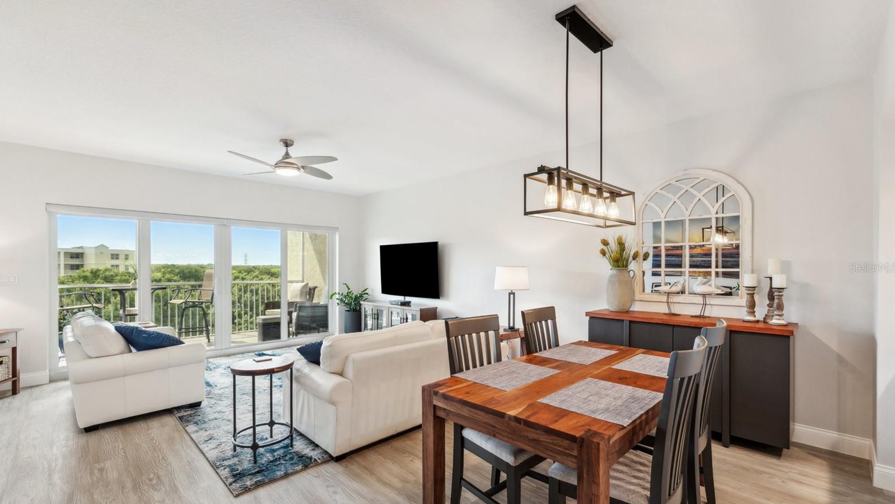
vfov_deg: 65.3
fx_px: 392
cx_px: 444
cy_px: 267
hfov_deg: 97.5
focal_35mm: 17
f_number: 7.1
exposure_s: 1/8
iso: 320
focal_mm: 15.5
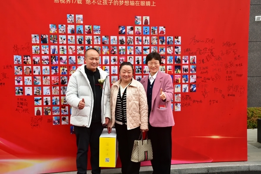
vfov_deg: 30.5
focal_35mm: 44
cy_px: 87
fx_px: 319
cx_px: 130
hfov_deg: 44.5
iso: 560
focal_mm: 44
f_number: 16
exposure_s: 1/25
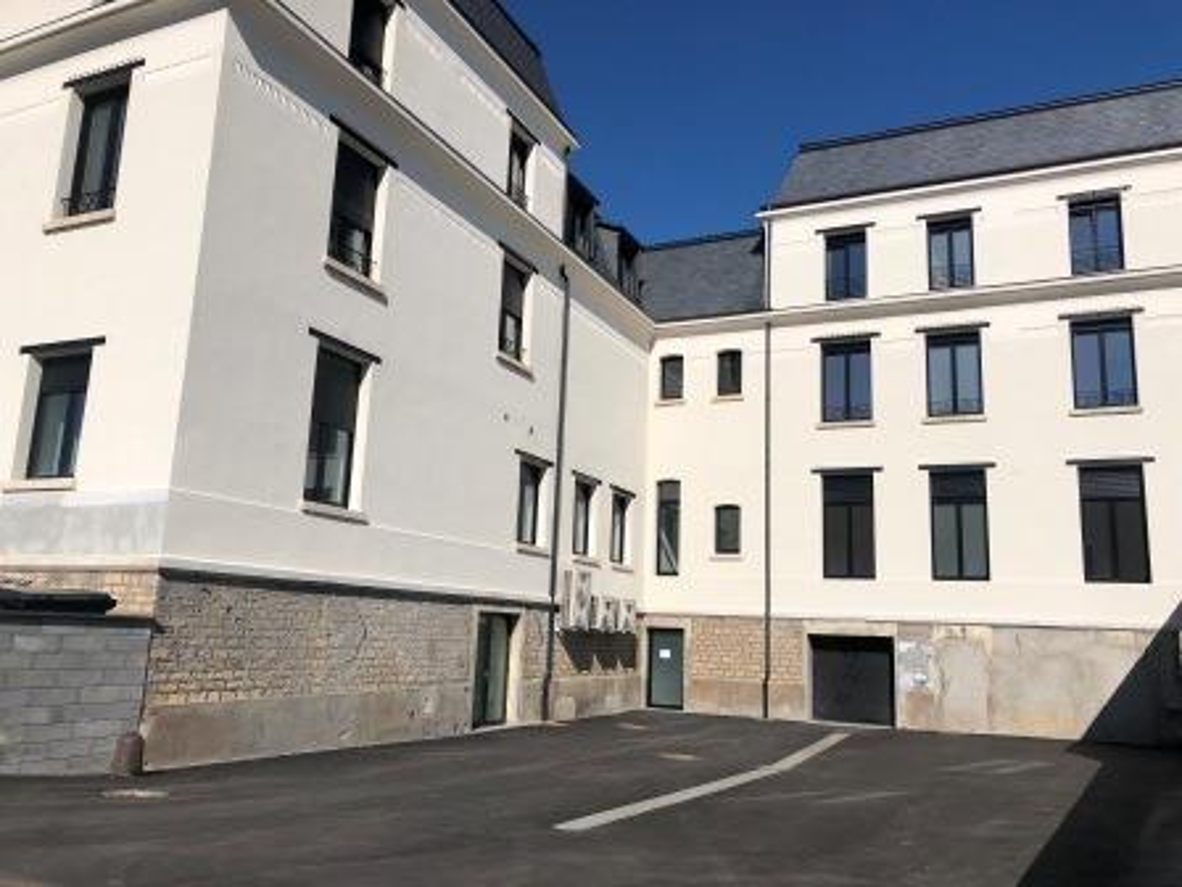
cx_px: 591
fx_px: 956
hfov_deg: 63.4
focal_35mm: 28
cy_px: 444
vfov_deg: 49.7
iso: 20
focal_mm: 4
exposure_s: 1/5348
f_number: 1.8
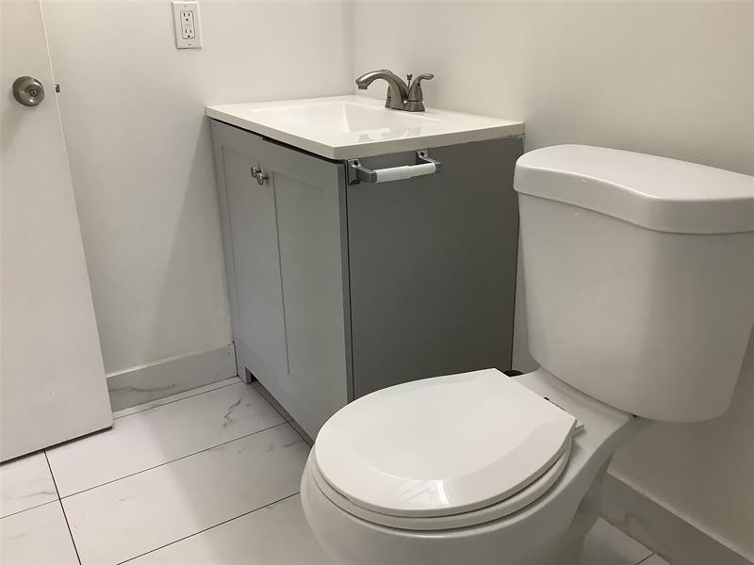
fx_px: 675
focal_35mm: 31
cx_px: 377
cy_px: 282
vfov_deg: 45.4
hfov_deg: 58.4
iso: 125
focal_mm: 3.3
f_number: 2.4
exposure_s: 1/60
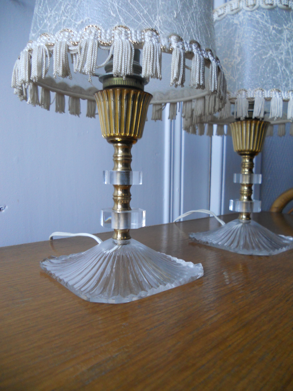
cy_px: 196
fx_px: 305
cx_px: 146
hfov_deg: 51.4
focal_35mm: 27
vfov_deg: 65.3
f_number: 3.2
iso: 250
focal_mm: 4.9
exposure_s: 1/30
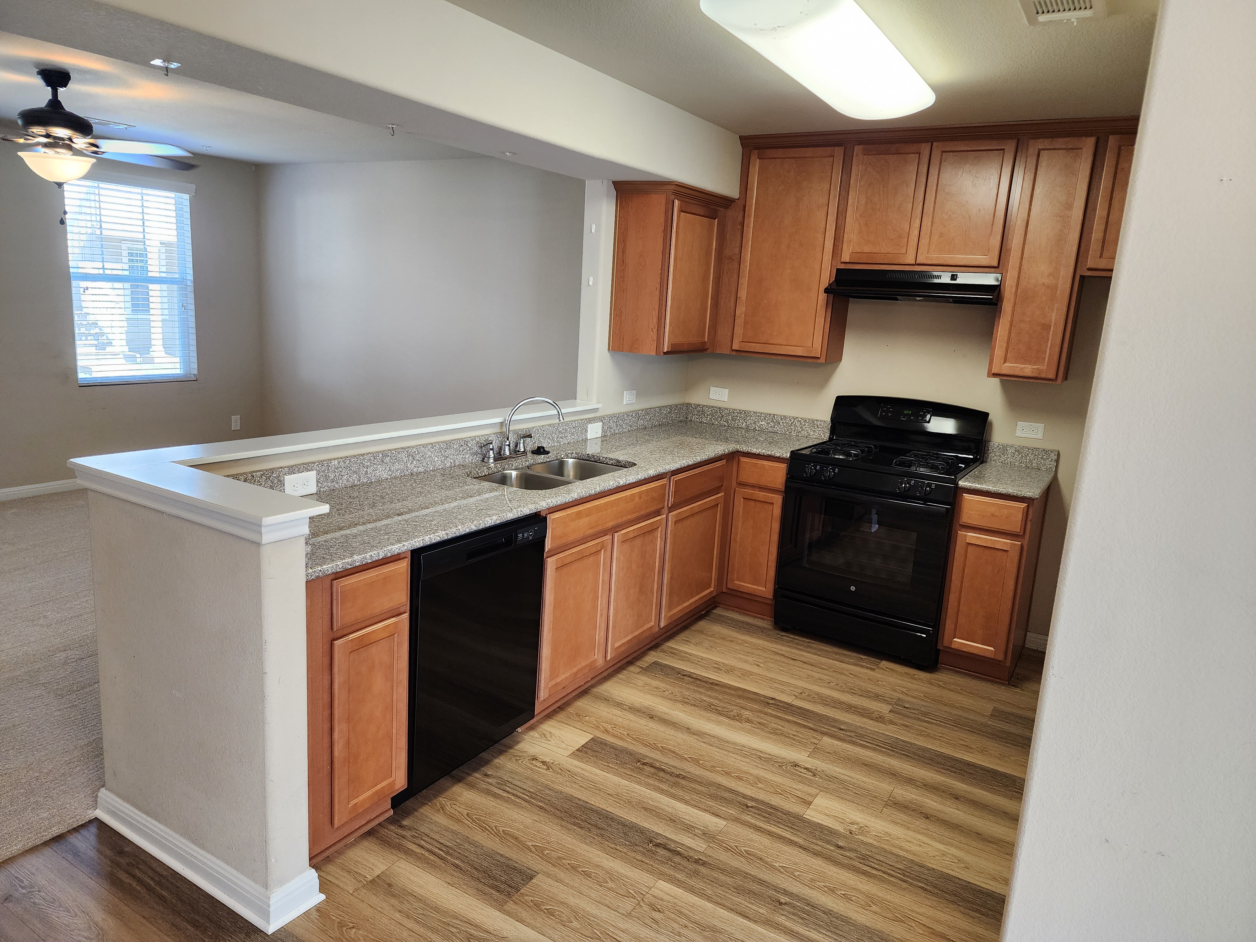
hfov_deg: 73.9
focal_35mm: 23
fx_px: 835
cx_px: 628
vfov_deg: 58.9
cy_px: 471
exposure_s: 1/120
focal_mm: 6.4
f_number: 1.8
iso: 250
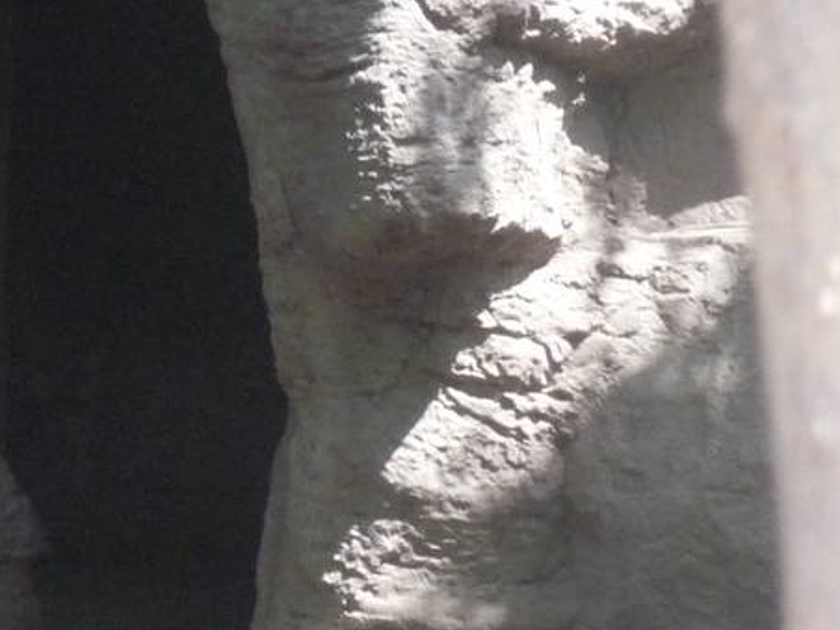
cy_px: 426
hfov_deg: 2.6
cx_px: -390
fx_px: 18200
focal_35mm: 750
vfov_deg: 2.0
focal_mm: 36.4
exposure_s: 1/60
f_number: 4.8
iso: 400
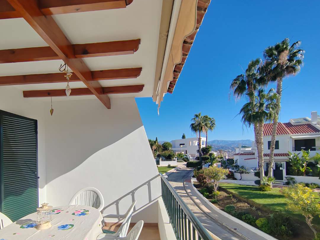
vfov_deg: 70.2
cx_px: 132
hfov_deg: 86.9
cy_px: 153
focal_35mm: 18
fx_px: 166
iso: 100
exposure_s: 1/1500
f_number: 2.2
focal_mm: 2.16
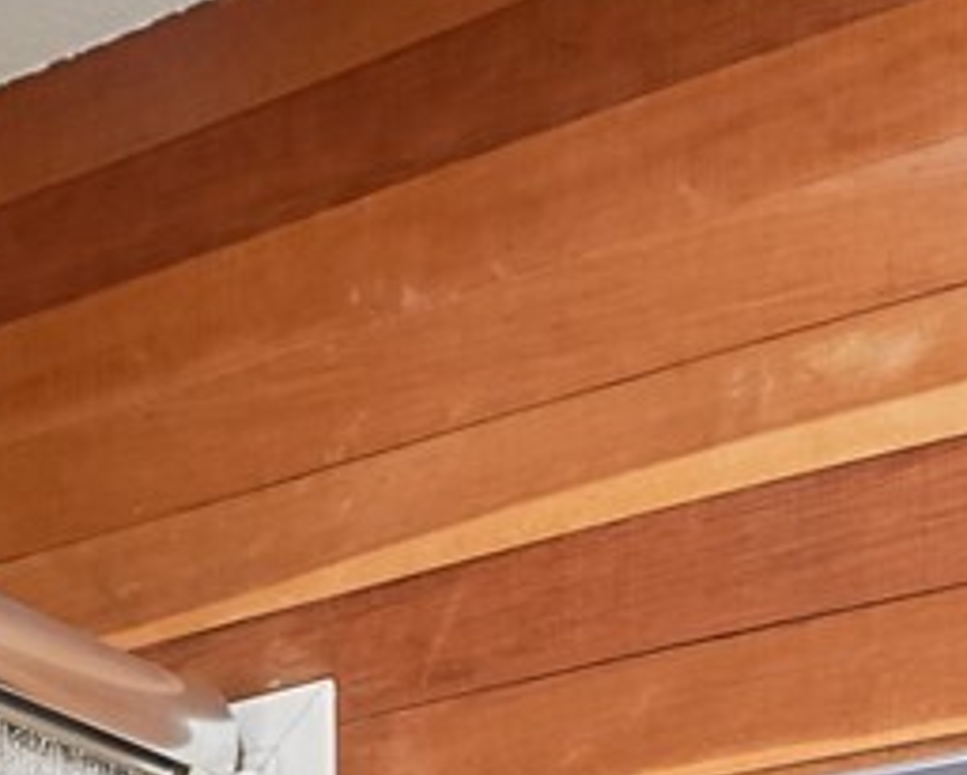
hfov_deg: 21.5
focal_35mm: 87
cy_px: 1722
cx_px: 856
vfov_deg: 13.8
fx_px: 2491
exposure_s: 1/20
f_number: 8
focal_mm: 14
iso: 200
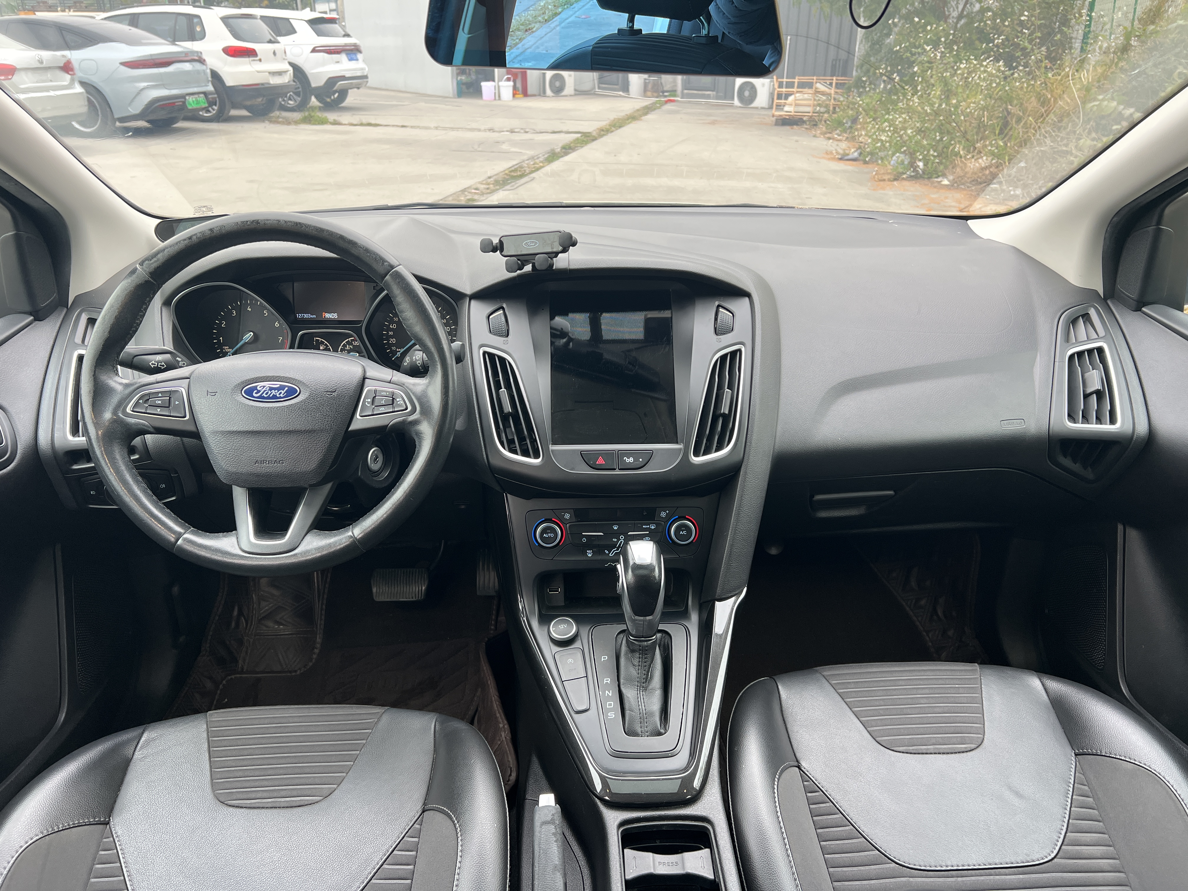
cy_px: 446
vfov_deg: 53.1
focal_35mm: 26
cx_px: 594
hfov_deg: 67.3
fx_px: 892
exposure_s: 1/121
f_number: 1.5
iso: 80
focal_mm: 5.7
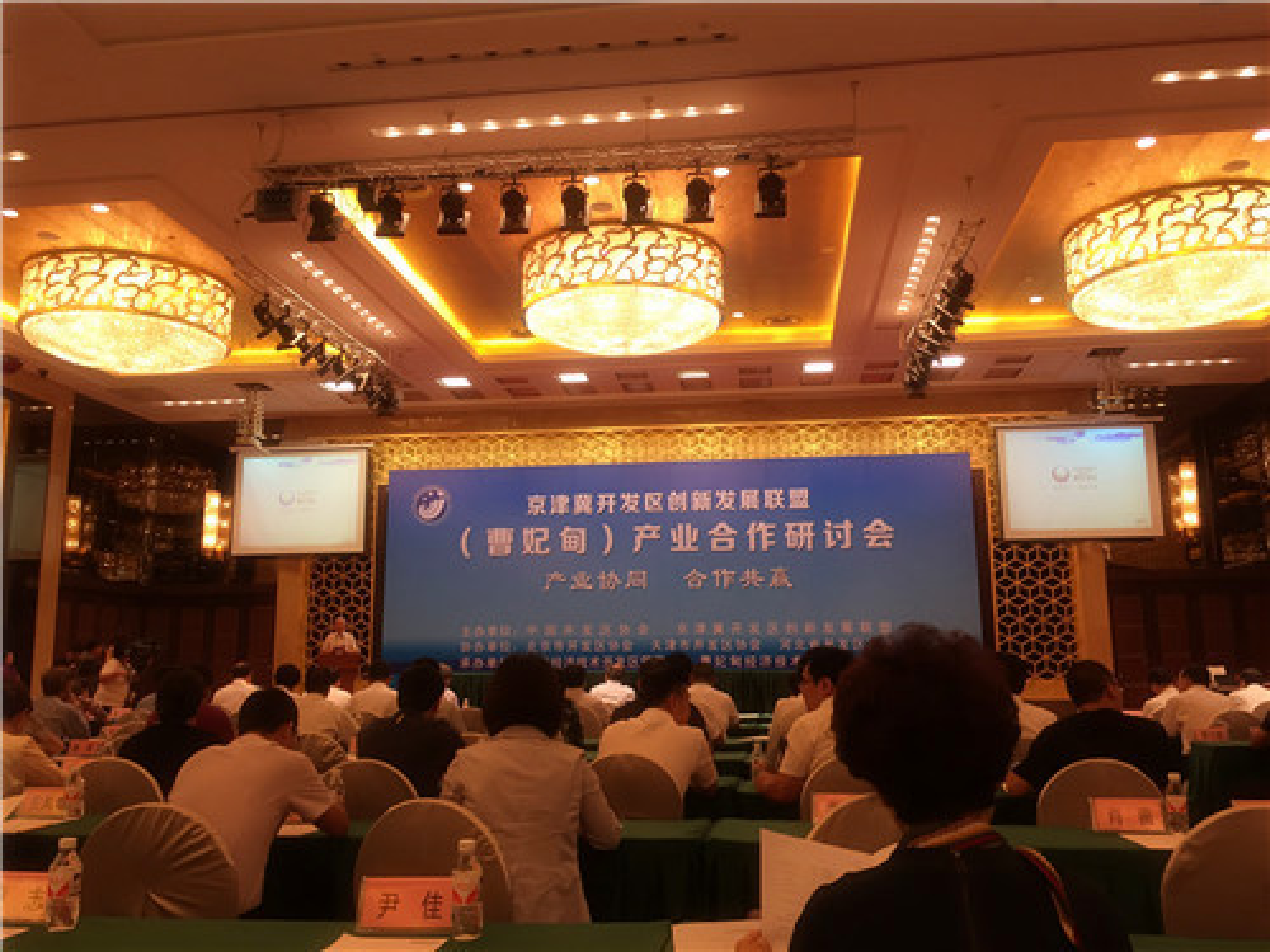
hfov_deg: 61.7
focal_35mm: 29
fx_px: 1064
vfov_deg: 48.2
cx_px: 635
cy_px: 476
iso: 80
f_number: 2.2
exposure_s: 1/33
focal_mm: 4.15
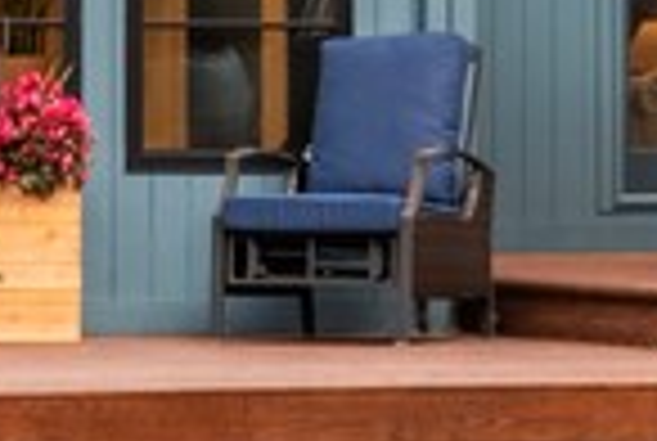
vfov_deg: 5.1
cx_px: 68
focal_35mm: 267
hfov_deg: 7.7
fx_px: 4883
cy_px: -207
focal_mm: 24
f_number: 14
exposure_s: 1/1.67
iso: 400
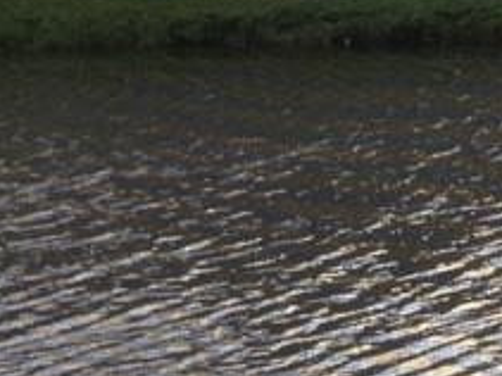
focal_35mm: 160
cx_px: 947
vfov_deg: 9.2
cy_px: -36
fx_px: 2319
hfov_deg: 11.4
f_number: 2.4
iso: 50
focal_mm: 4.12
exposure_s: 1/507
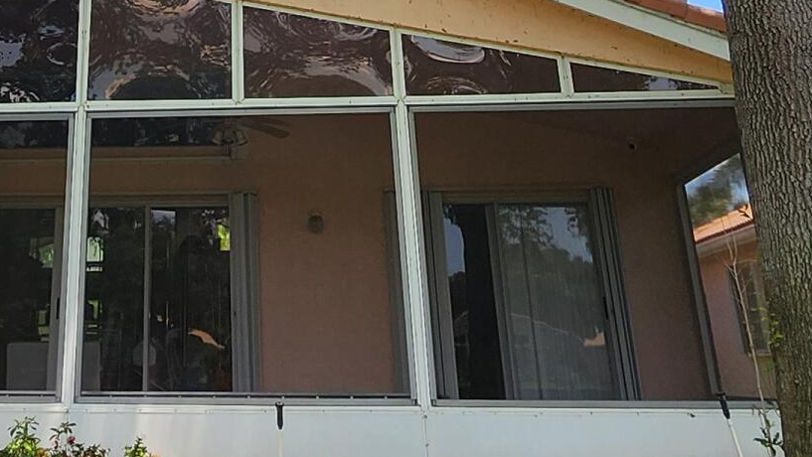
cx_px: 201
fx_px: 1120
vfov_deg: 18.8
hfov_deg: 38.8
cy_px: -319
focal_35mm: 52
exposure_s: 1/803
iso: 50
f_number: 2.2
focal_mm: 2.2
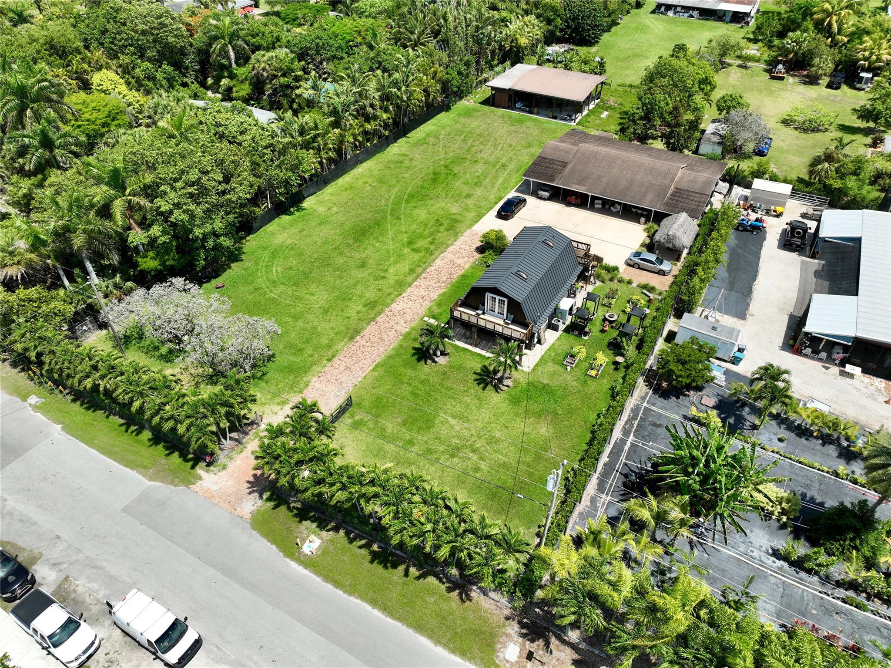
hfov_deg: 71.6
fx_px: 617
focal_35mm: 24
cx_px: 446
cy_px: 334
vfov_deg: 56.8
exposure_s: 1/2000
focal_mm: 12.29
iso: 110
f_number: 2.8
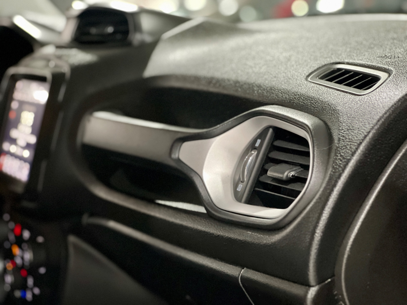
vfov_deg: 19.1
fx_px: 905
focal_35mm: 77
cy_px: 152
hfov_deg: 25.3
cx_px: 204
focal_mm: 9
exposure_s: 1/15
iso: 640
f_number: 2.8
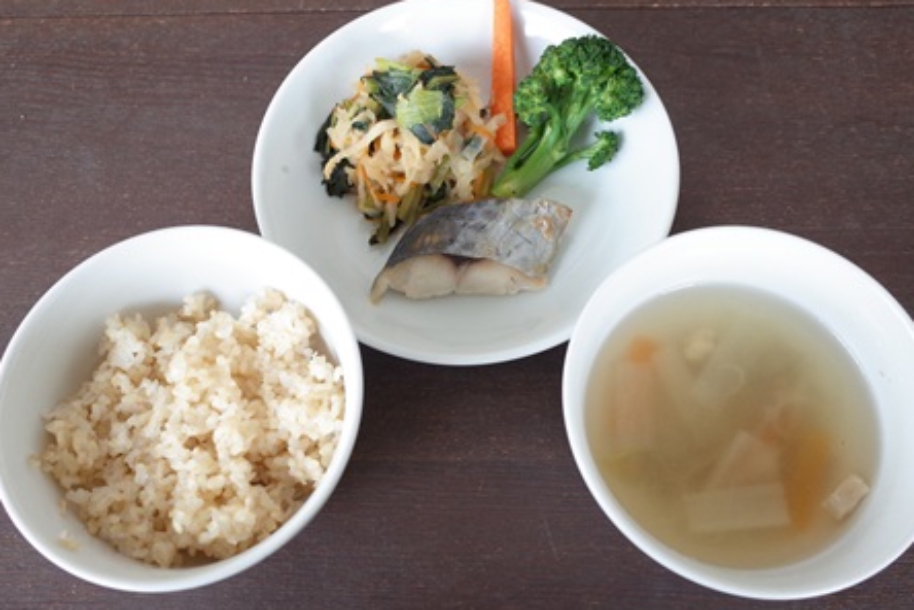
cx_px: 467
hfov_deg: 60.3
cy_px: 295
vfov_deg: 42.3
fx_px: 787
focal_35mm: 31
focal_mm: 18.3
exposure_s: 1/30
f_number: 5.6
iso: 800
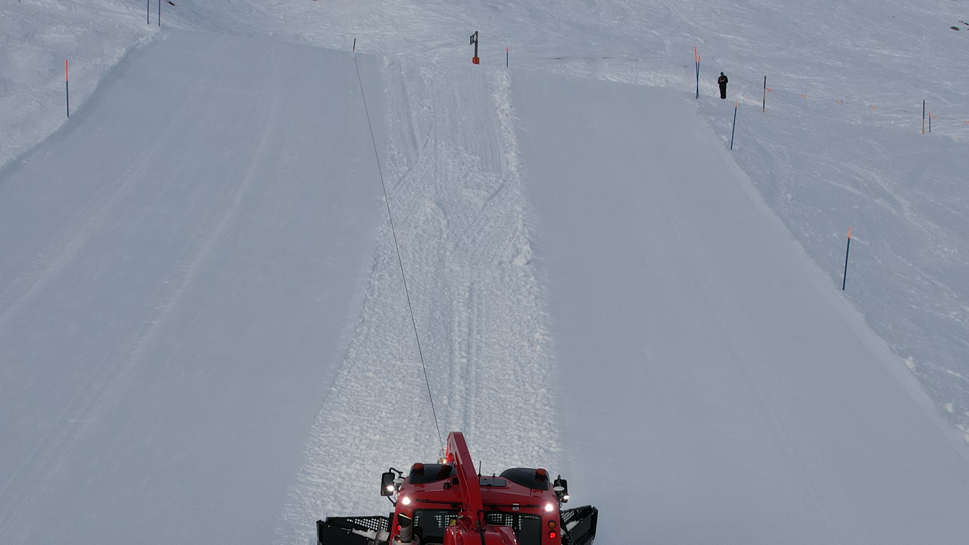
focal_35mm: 52
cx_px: 482
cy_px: 528
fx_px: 1336
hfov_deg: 39.9
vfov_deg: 22.3
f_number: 2.8
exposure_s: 1/320
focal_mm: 8.38
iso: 100
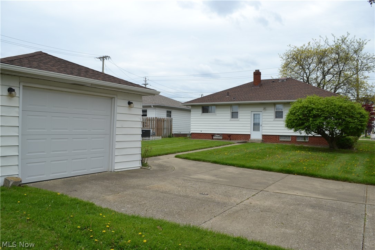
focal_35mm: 27
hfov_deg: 67.4
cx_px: 188
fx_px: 281
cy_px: 125
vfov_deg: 47.9
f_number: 7.1
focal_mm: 18
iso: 100
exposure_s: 1/200
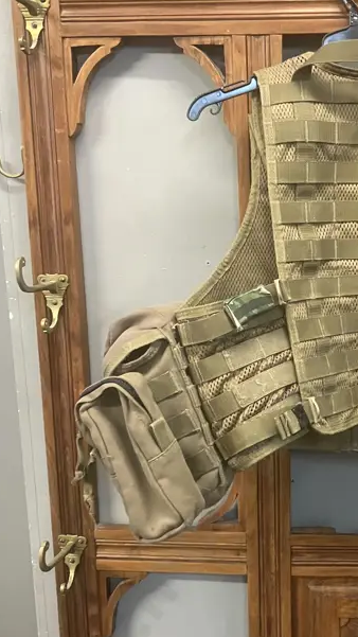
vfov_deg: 39.8
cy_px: 338
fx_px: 878
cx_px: 346
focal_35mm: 52
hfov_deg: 22.3
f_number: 1.8
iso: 320
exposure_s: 1/50
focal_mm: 3.99
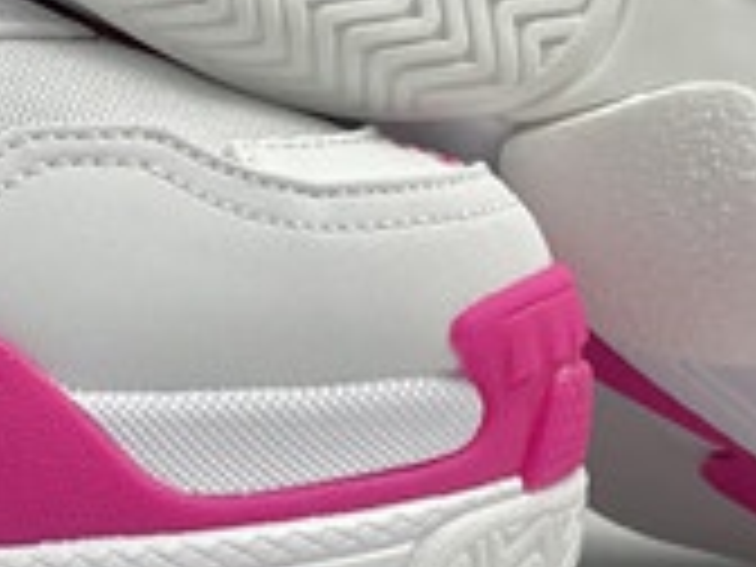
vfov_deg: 9.5
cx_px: 63
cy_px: 104
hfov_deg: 12.6
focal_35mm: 155
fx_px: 3385
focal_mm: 4.2
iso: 40
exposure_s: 1/121
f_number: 1.6
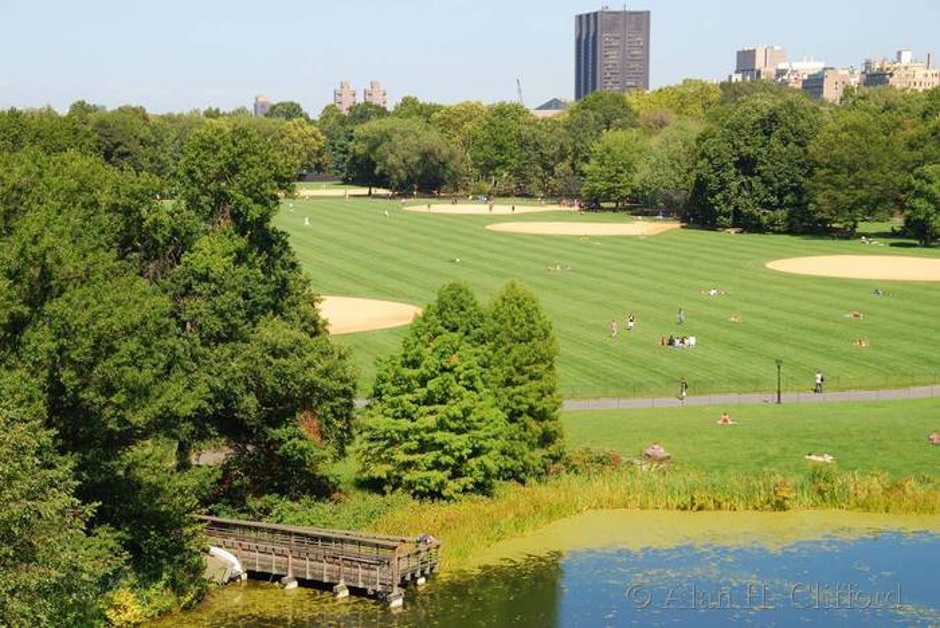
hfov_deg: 28.1
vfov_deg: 19.0
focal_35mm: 72
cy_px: 314
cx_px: 470
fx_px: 1882
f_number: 9
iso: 100
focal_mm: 48
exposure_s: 1/125
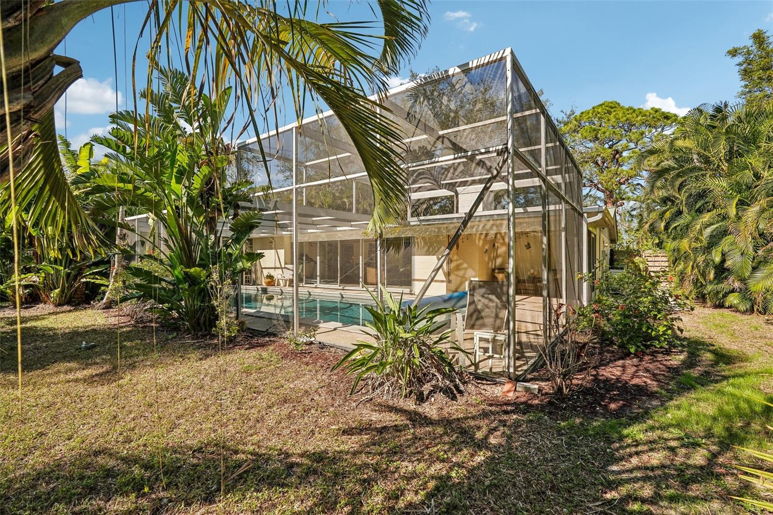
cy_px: 258
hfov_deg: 96.7
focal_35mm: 16
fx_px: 343
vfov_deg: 73.7
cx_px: 386
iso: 400
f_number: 8
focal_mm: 16
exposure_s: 1/640
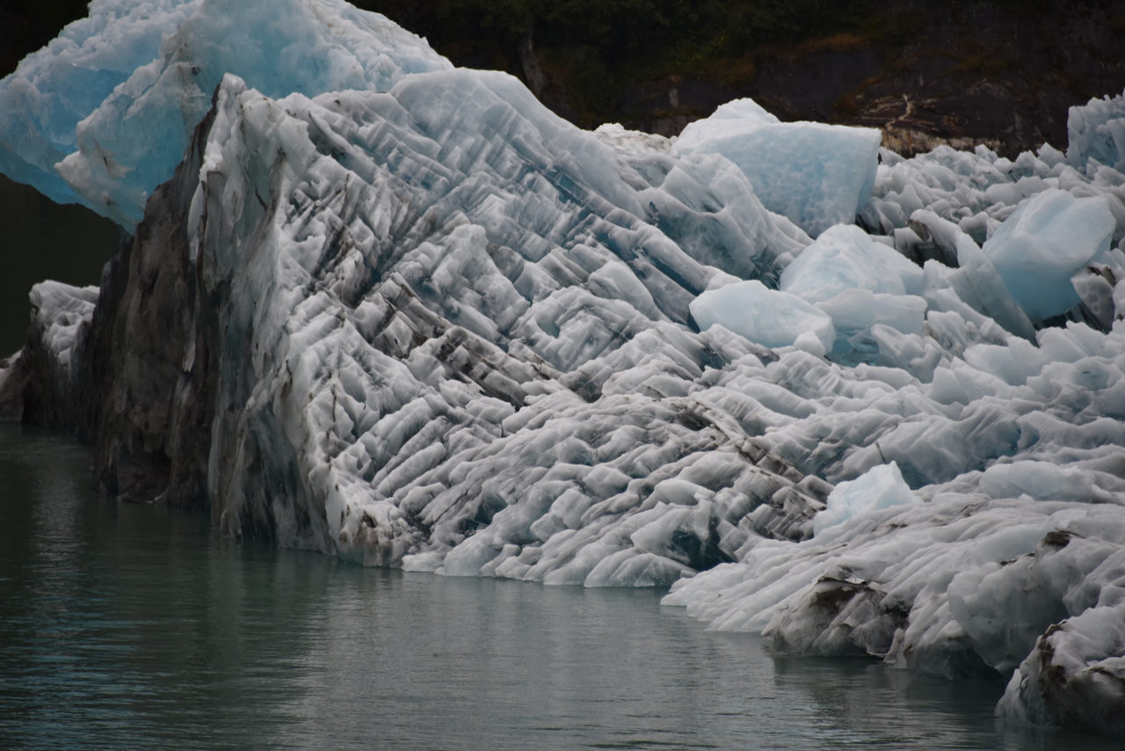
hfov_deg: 8.2
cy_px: 376
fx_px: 7814
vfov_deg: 5.5
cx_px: 562
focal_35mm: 250
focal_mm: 250
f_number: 5.6
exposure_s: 1/500
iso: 400
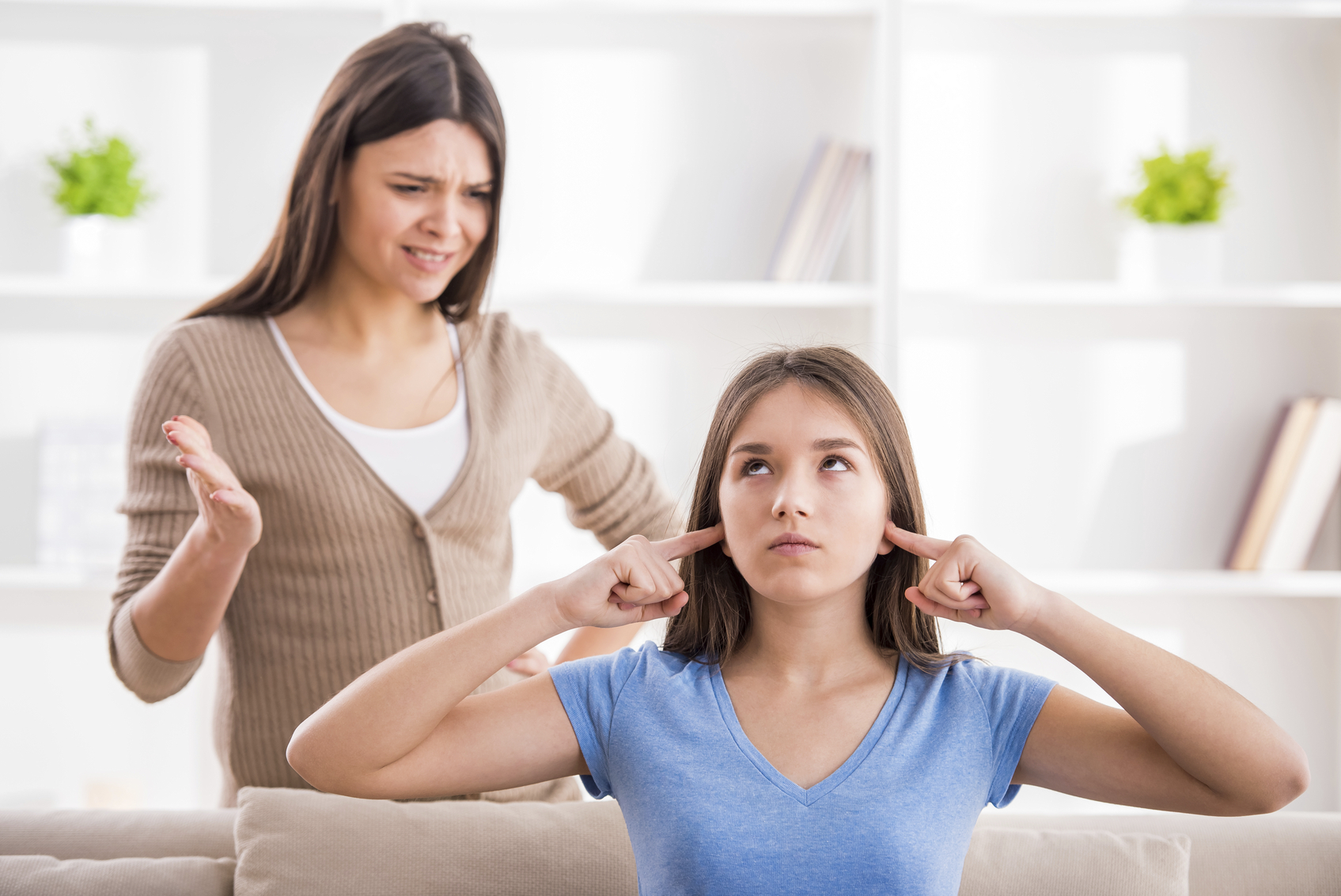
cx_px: 670
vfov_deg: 10.6
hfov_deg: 15.8
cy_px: 448
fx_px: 4845
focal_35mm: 130
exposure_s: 1/100
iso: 400
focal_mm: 130
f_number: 3.2
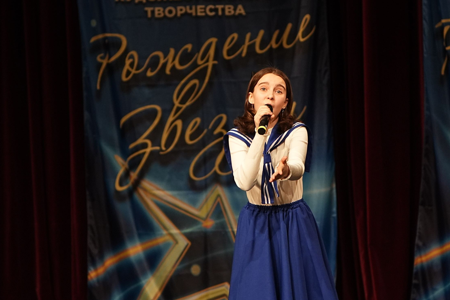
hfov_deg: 5.9
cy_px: 147
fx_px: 4338
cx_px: 259
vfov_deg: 4.0
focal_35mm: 347
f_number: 3.2
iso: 2000
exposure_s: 1/400
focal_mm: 200
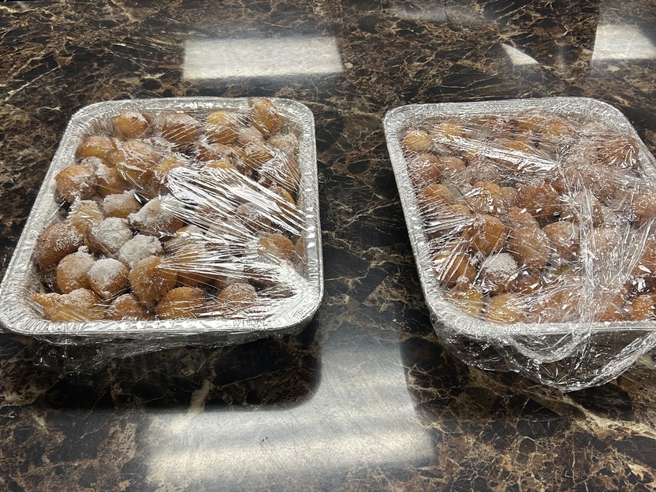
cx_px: 312
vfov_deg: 44.0
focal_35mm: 32
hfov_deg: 56.8
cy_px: 289
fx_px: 606
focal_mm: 5.7
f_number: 1.5
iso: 125
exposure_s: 1/120
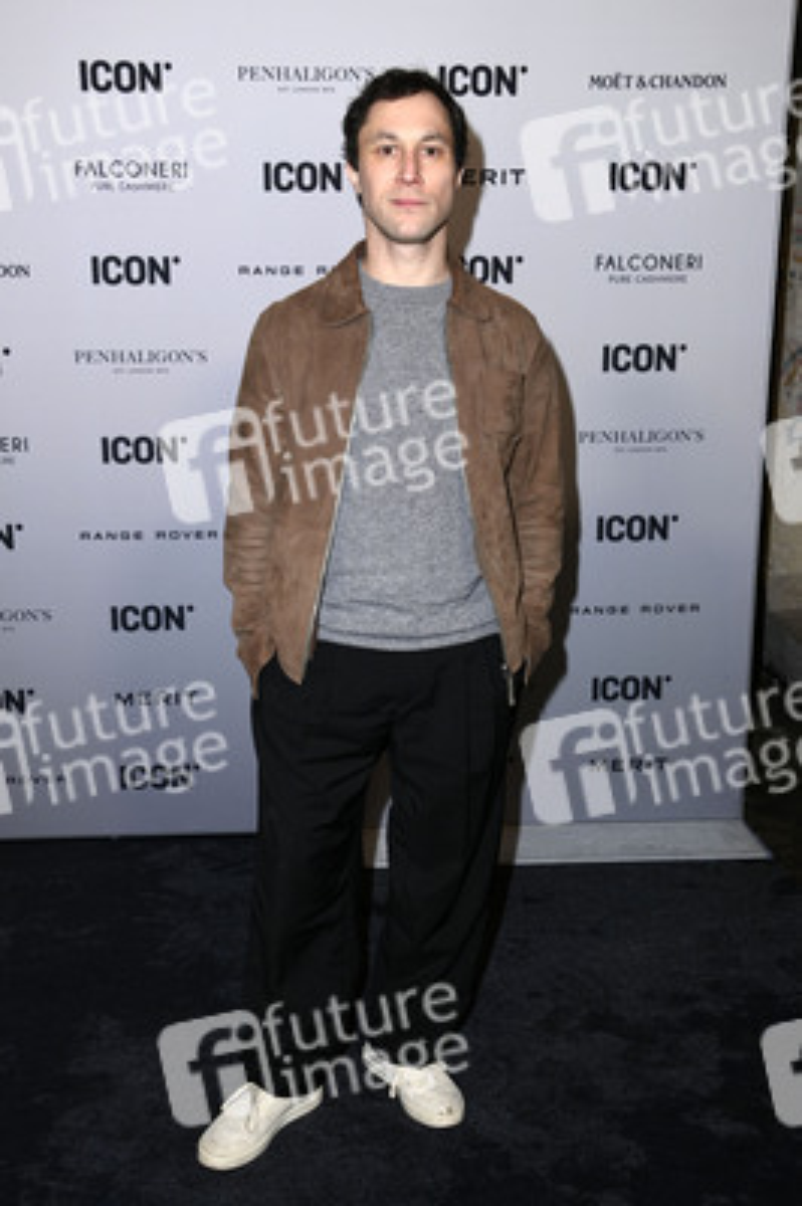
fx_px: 1272
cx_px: 401
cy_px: 603
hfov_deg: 35.0
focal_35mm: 38
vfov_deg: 50.7
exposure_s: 1/250
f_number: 5.6
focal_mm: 38
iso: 1000
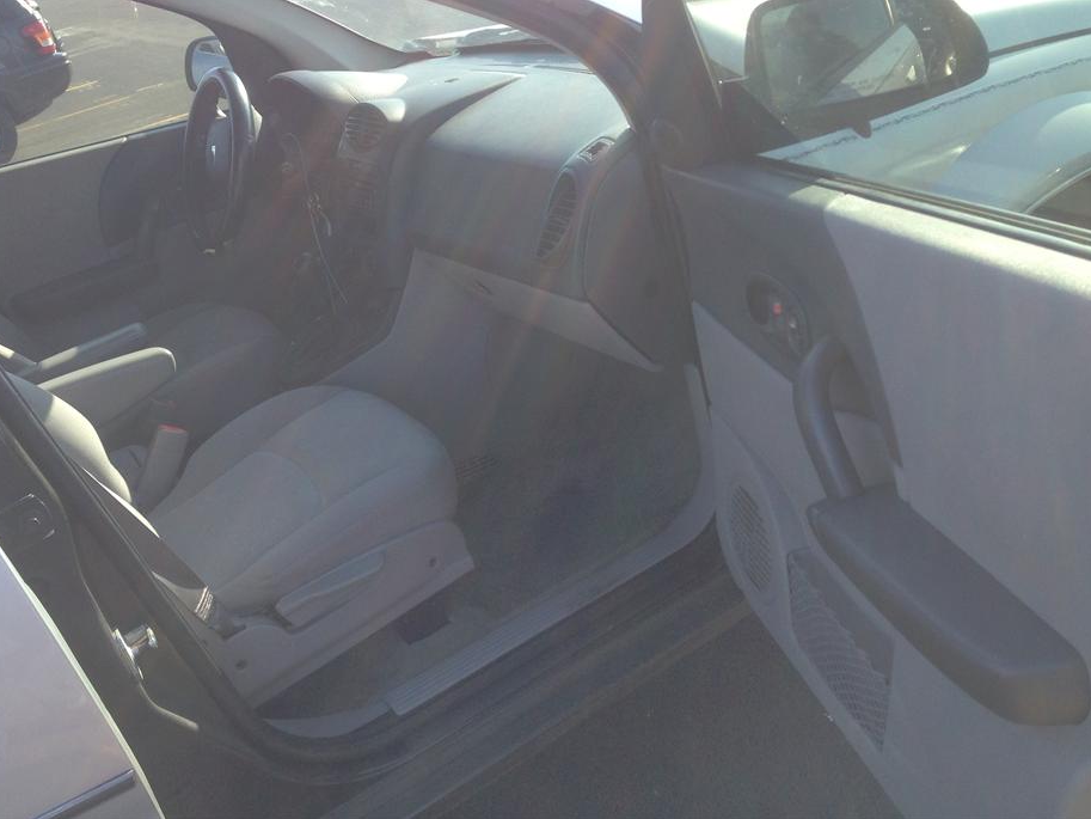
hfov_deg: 50.1
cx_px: 502
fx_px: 1166
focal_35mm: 37
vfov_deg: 38.6
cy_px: 362
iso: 50
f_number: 2.4
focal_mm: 4.13
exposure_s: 1/237
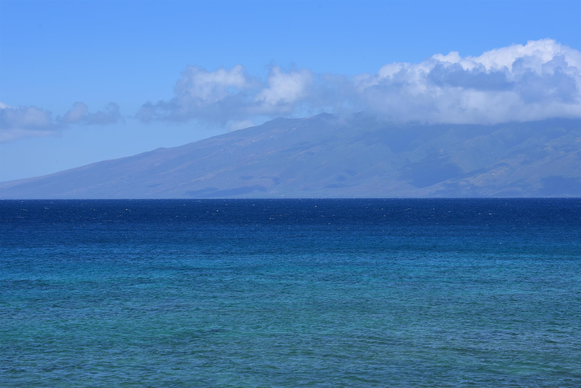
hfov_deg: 18.6
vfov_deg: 12.5
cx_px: 290
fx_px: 1776
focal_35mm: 110
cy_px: 194
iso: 100
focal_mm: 110
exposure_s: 1/200
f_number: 14
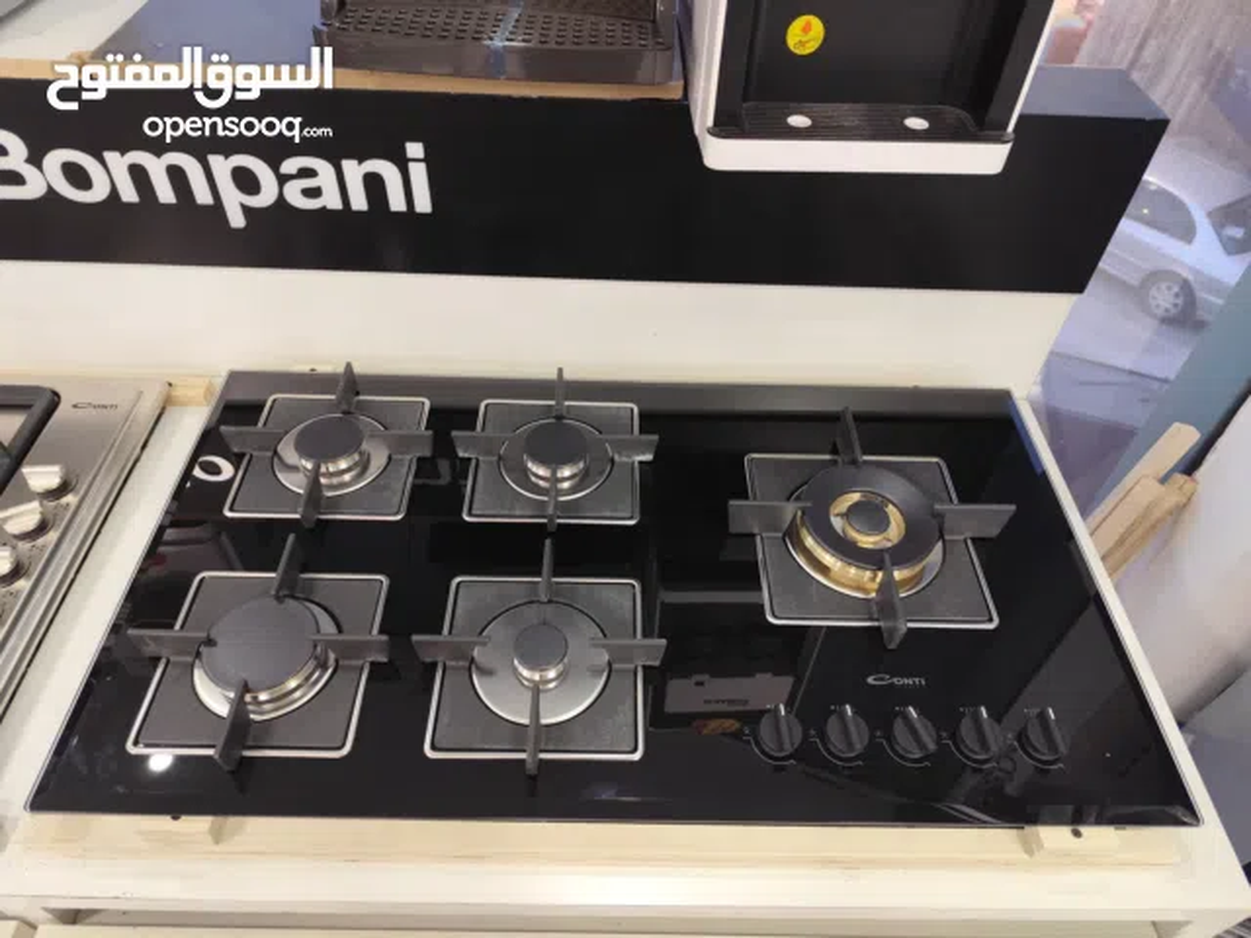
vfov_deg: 58.9
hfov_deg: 73.9
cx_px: 626
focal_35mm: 23
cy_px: 469
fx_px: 831
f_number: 1.65
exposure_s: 1/25
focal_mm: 6.14
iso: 640
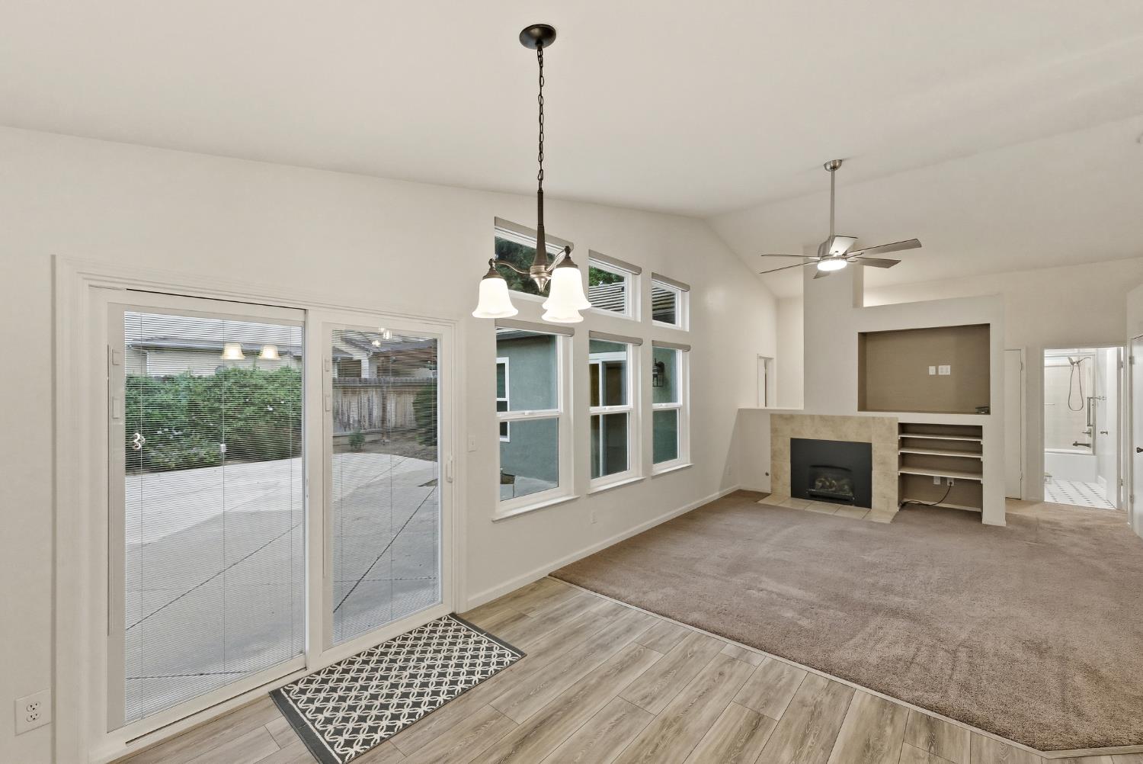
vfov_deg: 81.3
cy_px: 382
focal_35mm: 14
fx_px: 445
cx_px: 572
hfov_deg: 104.2
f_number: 3.5
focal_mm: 14
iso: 1250
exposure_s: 1/160
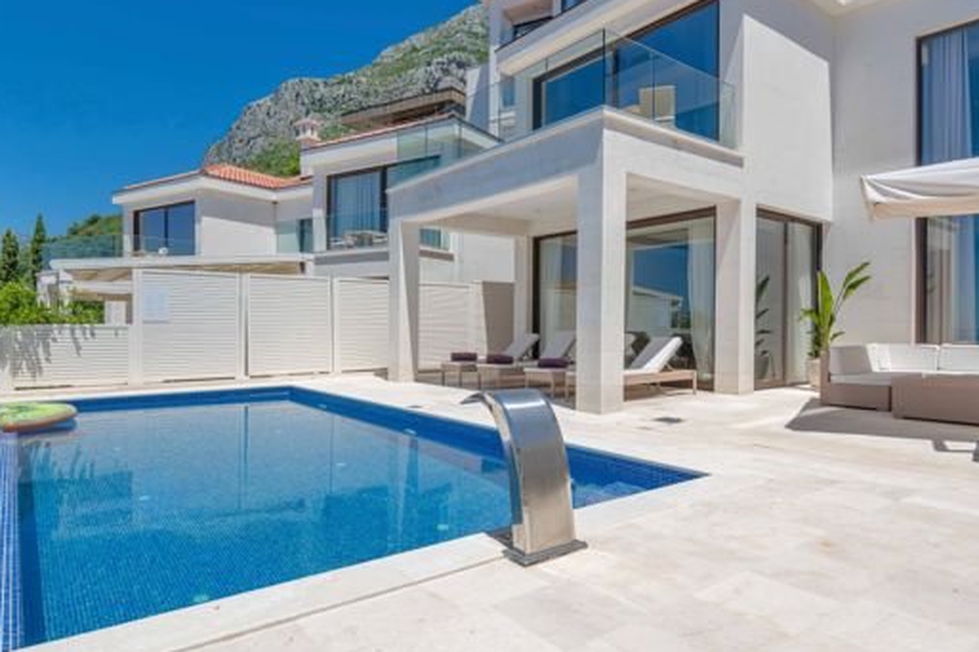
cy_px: 316
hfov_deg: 78.6
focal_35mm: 22
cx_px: 495
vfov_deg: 57.2
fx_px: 598
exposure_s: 1/1000
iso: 200
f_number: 10
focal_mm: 16
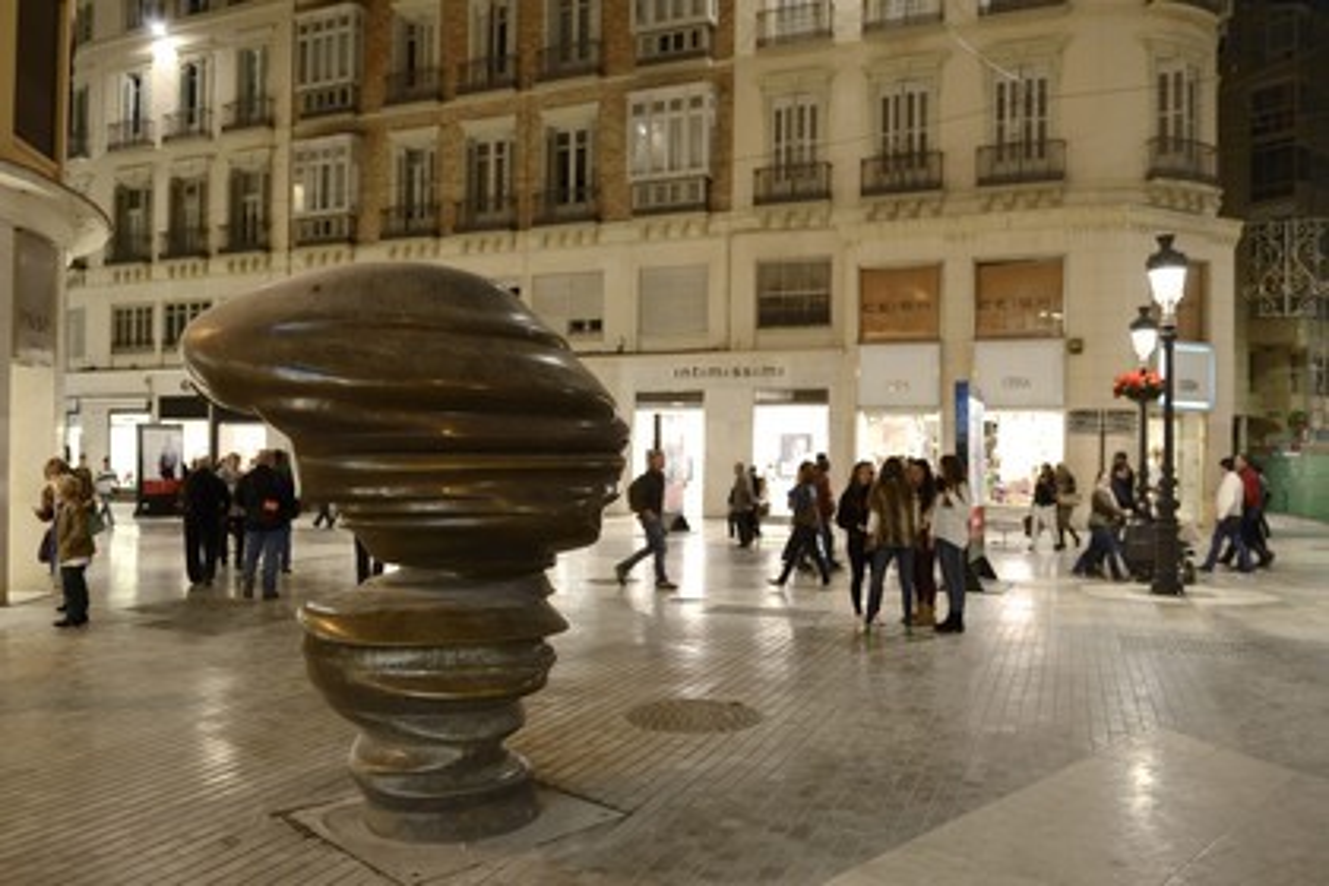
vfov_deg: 49.6
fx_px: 960
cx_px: 664
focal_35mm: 26
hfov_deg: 69.4
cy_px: 443
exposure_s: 1/40
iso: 1600
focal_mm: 26
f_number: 3.5
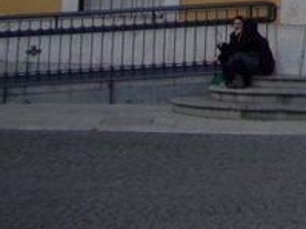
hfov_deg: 9.7
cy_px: -289
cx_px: 729
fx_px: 1590
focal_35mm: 180
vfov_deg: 7.7
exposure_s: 1/60
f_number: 2.6
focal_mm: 5.8
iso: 50
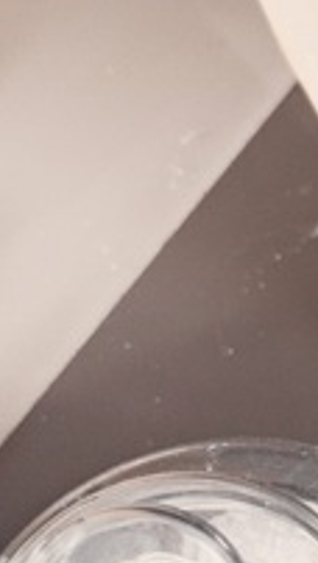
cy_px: 446
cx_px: 1032
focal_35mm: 182
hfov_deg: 6.1
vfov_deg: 11.8
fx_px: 2721
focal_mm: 39
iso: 800
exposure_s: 1/320
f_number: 2.8
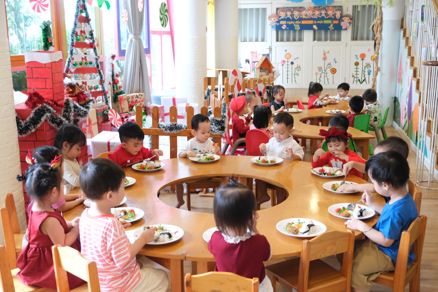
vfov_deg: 33.4
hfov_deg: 48.5
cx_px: 219
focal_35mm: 40
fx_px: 487
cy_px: 146
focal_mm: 26.5
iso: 8000
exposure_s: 1/200
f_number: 4
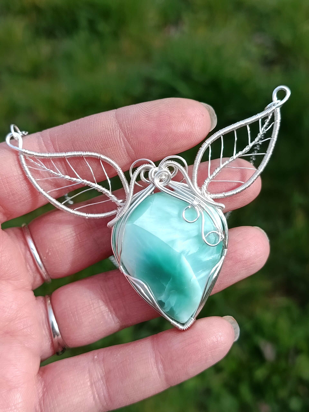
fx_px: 571
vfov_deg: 39.7
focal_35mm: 48
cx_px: 154
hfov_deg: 30.3
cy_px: 206
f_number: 1.7
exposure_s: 1/243
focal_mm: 5.24
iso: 50
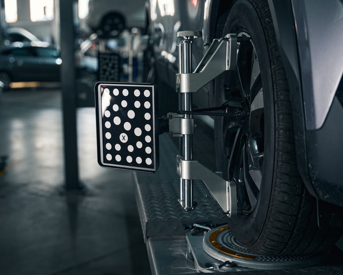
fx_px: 580
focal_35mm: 57
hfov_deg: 32.9
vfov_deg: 26.6
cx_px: 153
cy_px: 135
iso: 1000
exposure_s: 1/250
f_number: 2.8
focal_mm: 46.1
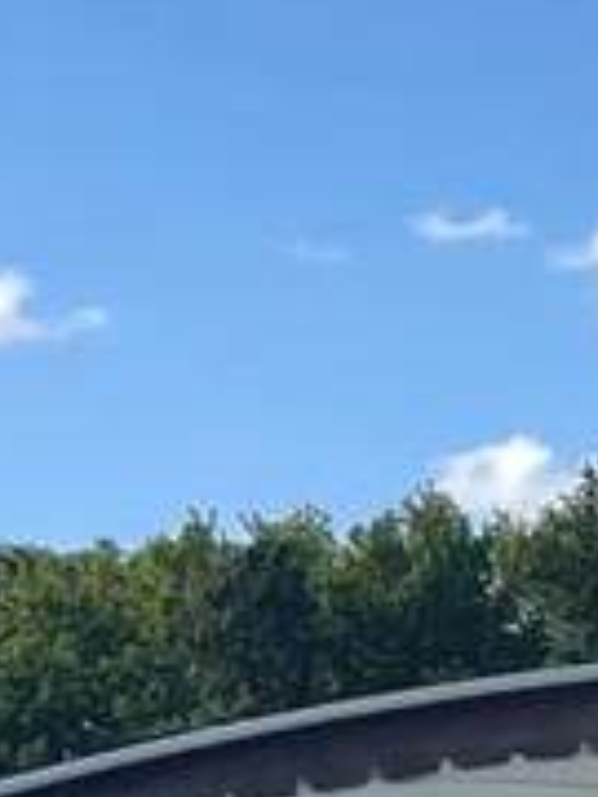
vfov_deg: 11.0
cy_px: 819
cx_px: 1254
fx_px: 4100
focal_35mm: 178
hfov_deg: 7.9
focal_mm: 5.1
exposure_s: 1/3257
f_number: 1.6
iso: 32
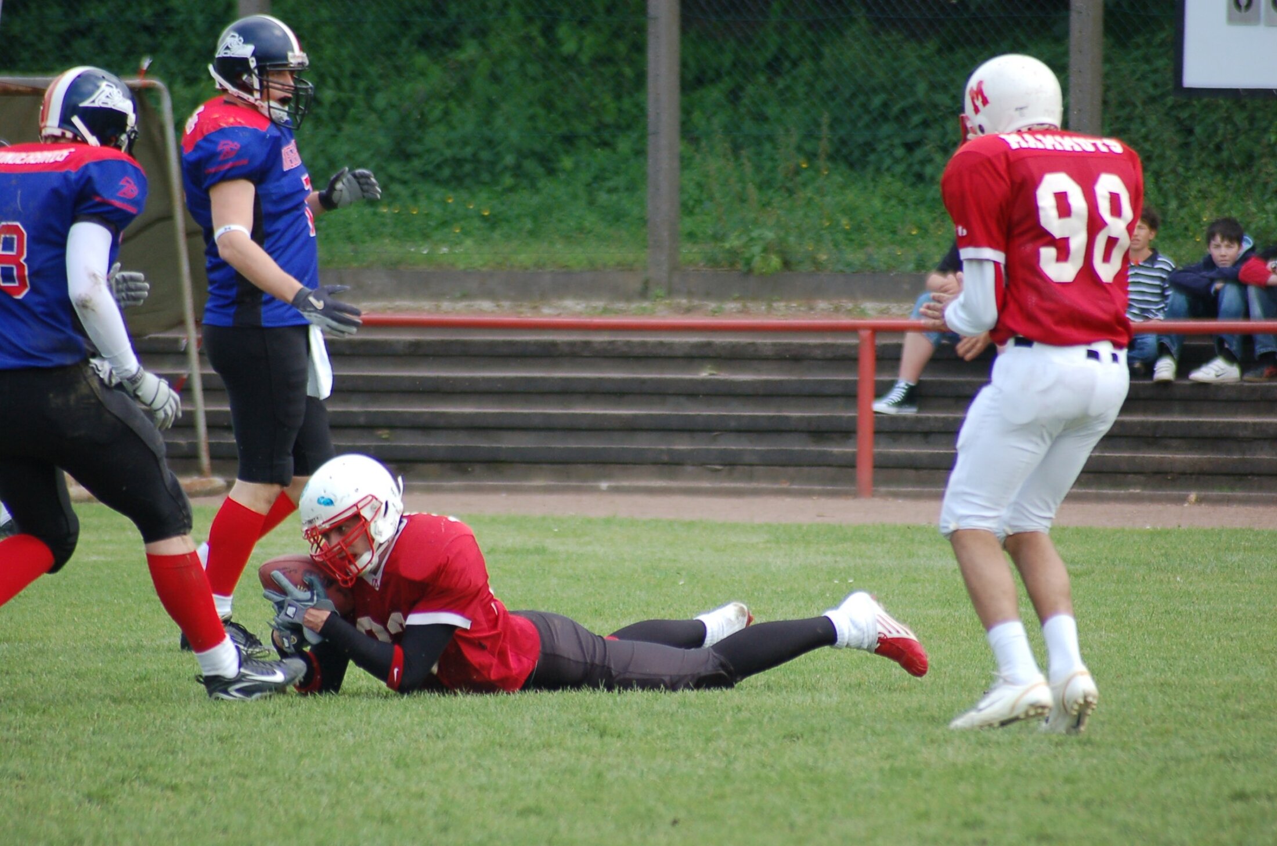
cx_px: 638
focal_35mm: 405
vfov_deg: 3.4
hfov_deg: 5.1
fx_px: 14339
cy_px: 423
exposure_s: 1/500
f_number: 5.6
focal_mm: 270
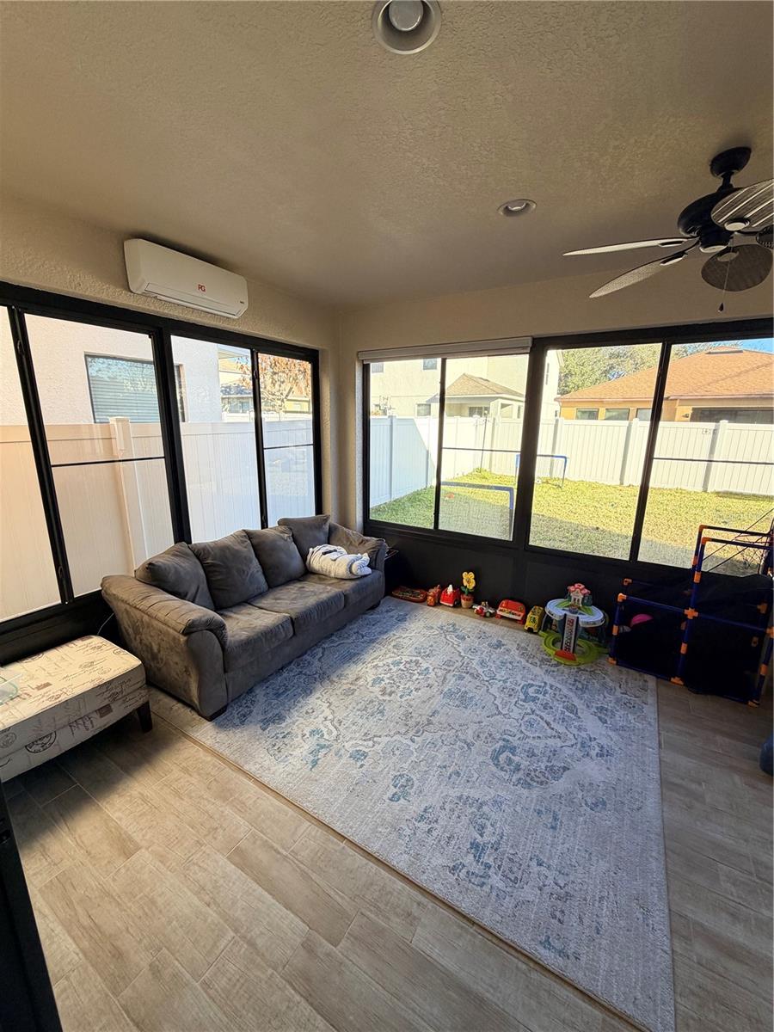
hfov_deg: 85.7
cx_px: 387
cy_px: 516
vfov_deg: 102.1
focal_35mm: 14
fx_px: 417
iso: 80
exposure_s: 1/121
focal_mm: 2.22
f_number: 2.2
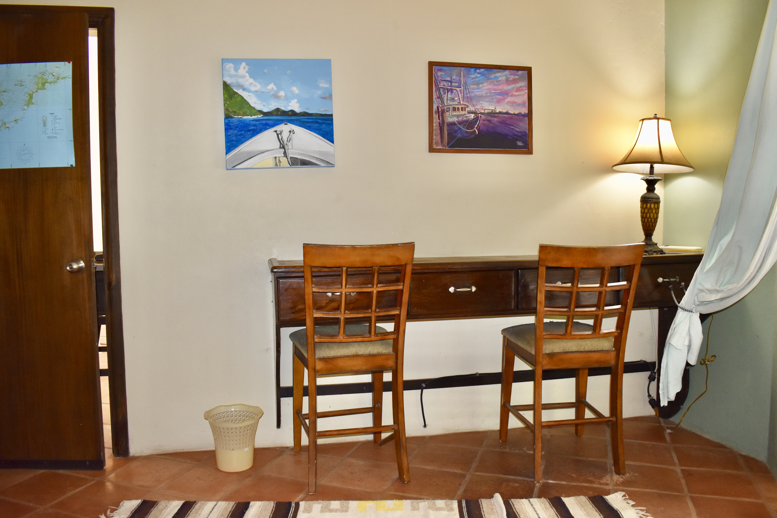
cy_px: 259
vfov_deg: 46.4
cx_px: 394
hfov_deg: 65.5
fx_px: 604
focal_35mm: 28
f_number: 3.5
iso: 1000
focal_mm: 18
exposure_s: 1/60
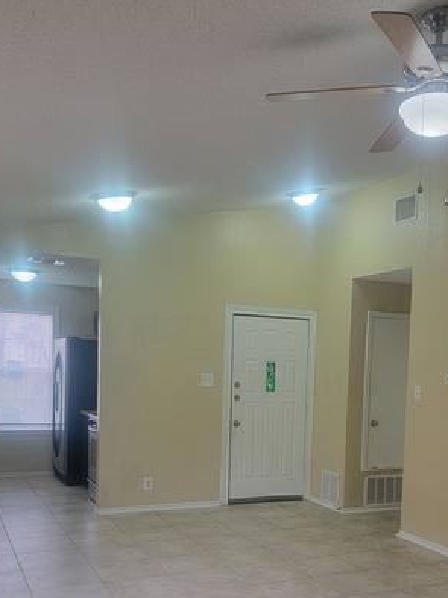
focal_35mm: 39
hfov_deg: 36.4
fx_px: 674
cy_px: 408
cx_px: 295
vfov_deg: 47.0
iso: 200
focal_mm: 6.7
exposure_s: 1/120
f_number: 1.8
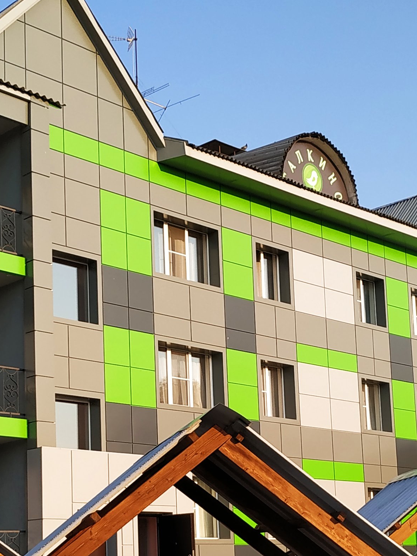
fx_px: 980
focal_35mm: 61
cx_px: 184
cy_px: 423
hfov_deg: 24.0
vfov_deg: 31.1
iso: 100
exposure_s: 1/1038
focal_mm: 3.94
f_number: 1.9
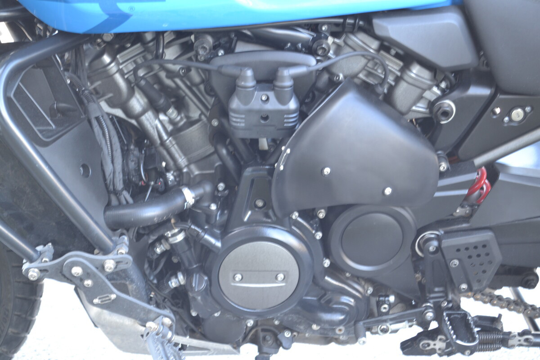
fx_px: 900
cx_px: 270
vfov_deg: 22.6
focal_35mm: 60
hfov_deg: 33.4
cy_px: 180
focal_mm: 40
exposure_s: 1/20
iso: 400
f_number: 5.3
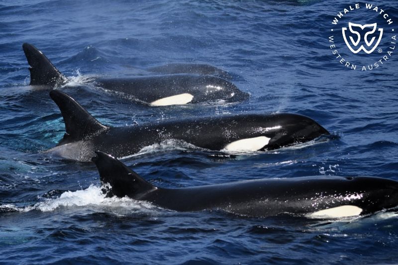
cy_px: 132
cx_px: 199
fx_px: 1713
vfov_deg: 8.9
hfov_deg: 13.3
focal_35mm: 155
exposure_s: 1/8000
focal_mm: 155
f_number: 5.3
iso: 1000
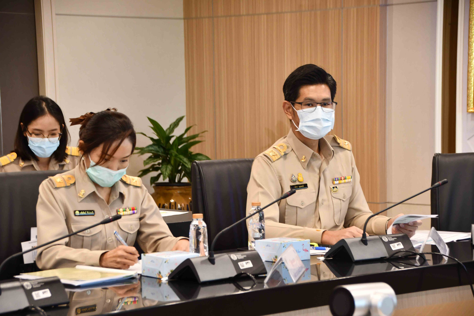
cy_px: 158
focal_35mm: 112
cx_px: 237
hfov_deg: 18.3
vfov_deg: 12.2
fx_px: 1475
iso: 1000
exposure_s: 1/60
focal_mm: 75
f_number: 5.3
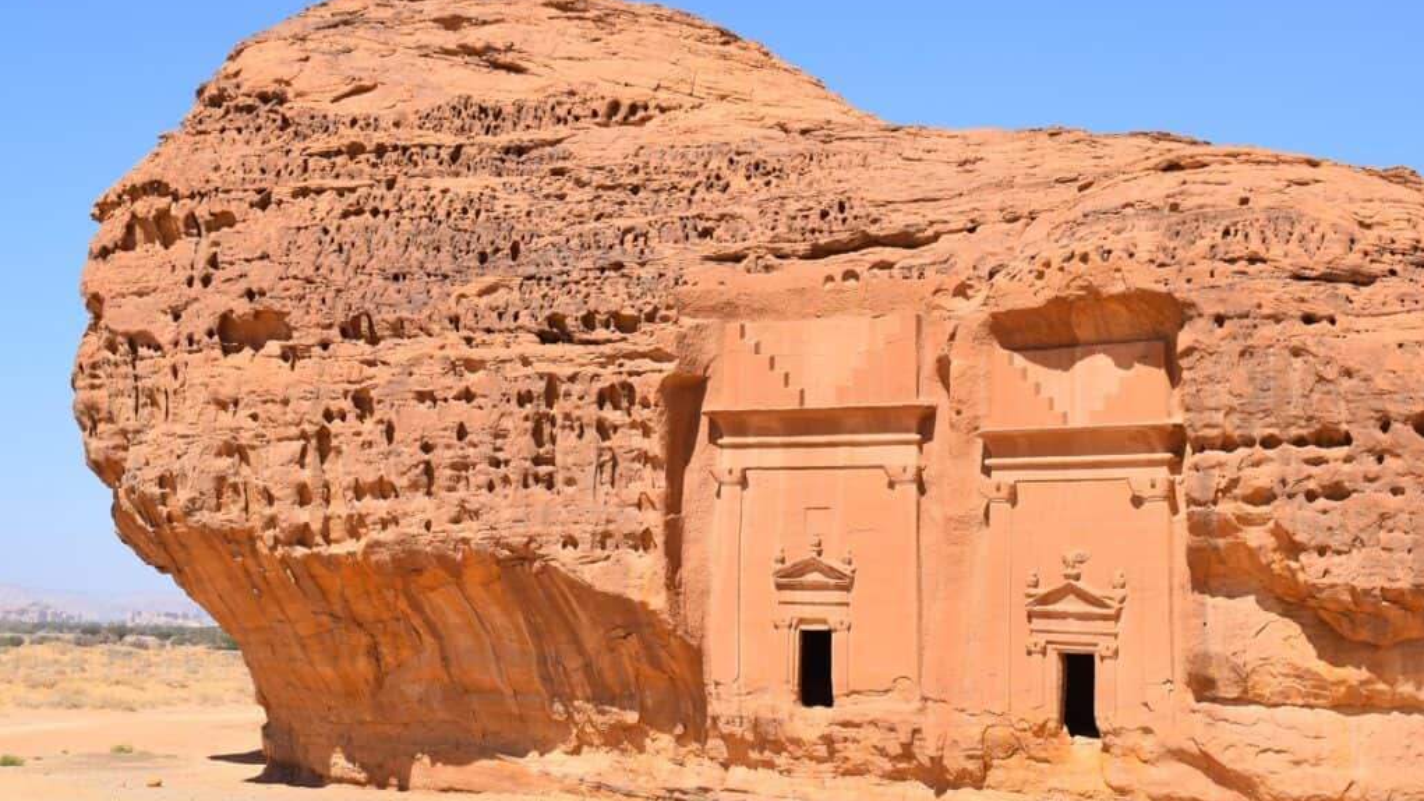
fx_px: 2378
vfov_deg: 19.1
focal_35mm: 63
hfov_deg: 33.3
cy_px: 440
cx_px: 713
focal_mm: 40
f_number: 10
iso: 200
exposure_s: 1/400
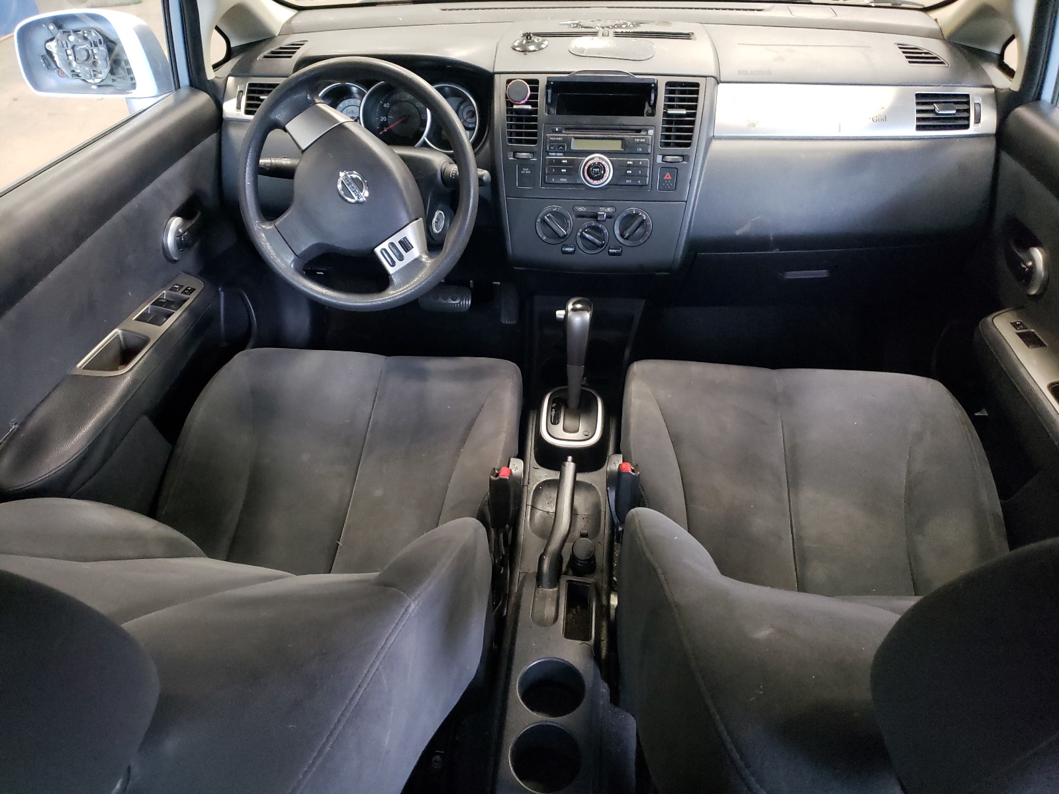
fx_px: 795
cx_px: 530
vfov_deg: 53.1
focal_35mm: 26
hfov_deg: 67.3
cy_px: 397
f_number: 1.5
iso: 499
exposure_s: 1/24
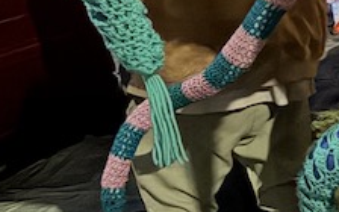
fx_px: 795
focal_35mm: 86
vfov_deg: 15.2
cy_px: 86
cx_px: 693
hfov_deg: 17.1
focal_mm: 2.22
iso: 1600
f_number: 2.2
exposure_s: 1/12
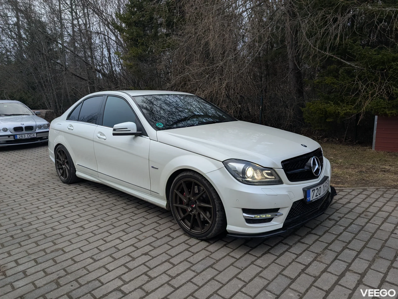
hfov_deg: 71.5
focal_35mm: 24
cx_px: 199
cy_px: 150
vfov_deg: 56.9
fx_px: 276
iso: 51
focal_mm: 6.81
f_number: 1.85
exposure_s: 1/282
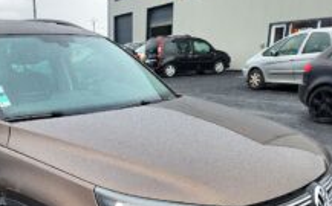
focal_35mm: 44
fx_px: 398
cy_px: 195
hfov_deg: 44.0
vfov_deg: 27.8
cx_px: 86
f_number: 1.8
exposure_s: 1/686
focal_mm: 5
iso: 50
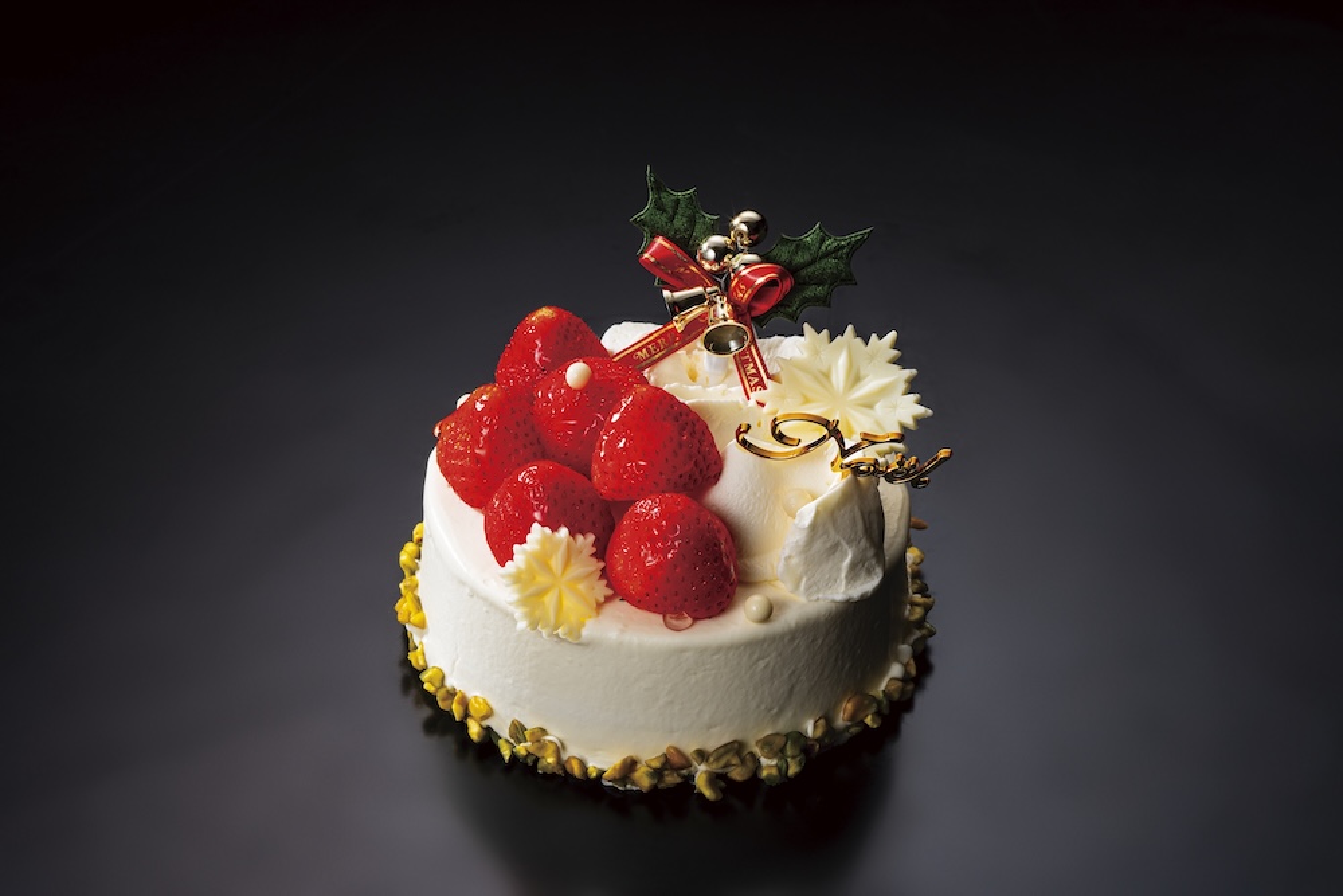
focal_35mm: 90
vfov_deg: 15.2
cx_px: 672
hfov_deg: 22.6
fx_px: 3358
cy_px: 448
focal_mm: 90
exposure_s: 1/125
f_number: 14
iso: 100
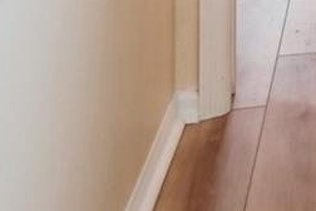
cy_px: -455
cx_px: 587
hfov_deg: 15.5
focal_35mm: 111
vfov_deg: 9.3
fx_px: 976
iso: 400
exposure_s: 1/30
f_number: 8
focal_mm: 17.5
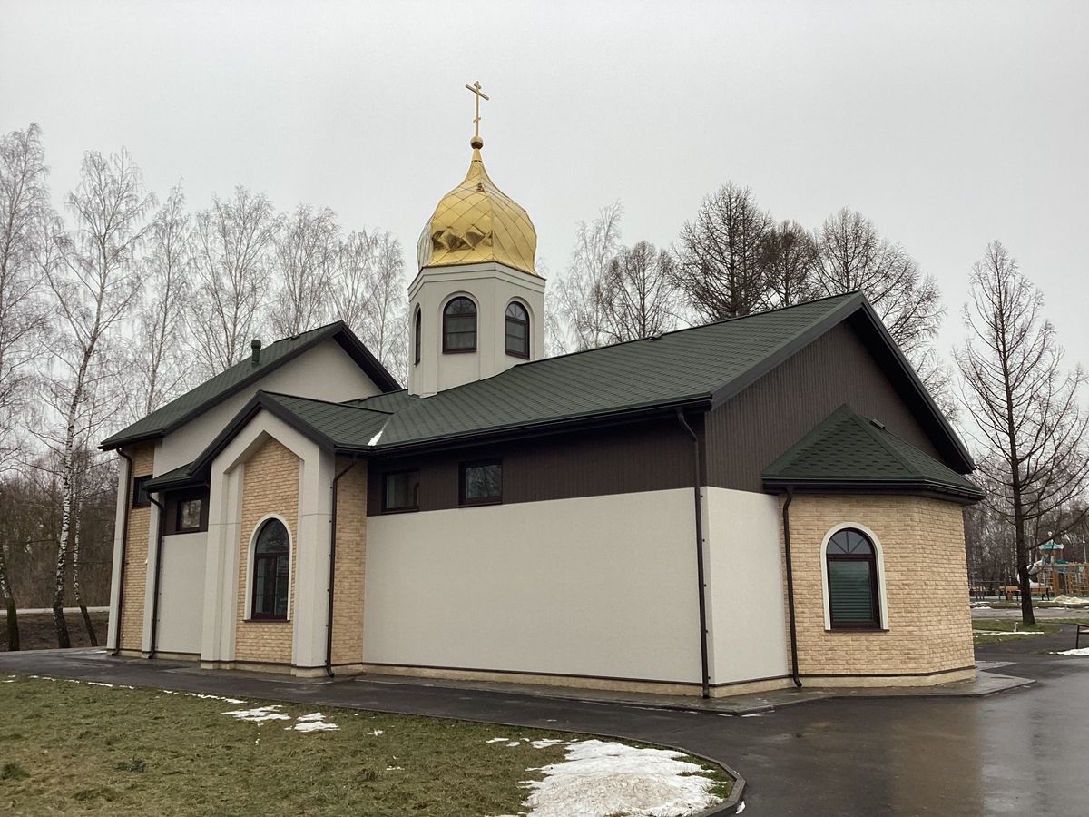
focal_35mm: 31
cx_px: 544
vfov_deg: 45.4
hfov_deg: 58.4
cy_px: 408
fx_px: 975
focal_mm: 3.3
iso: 25
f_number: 2.4
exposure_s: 1/147
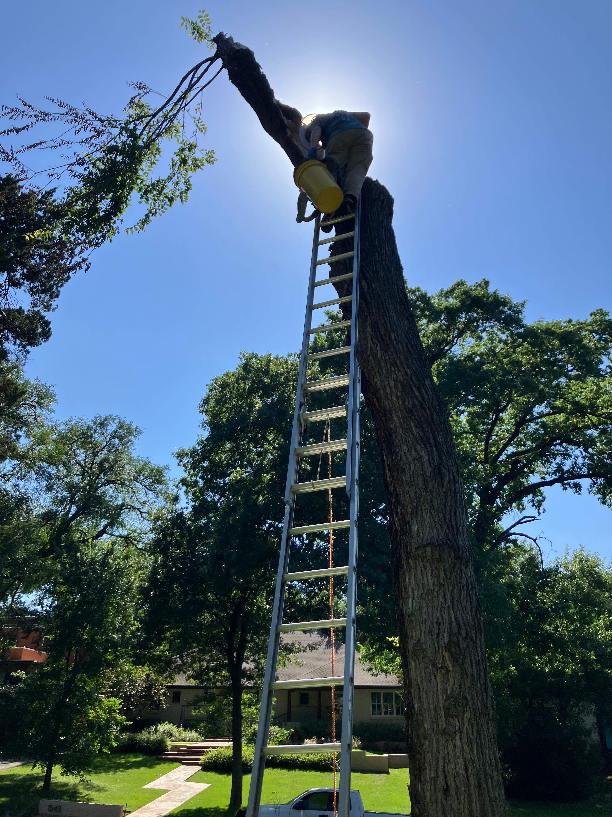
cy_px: 408
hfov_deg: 49.7
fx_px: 660
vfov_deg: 63.4
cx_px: 306
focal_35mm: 28
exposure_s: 1/2703
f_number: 1.8
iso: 32
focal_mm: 3.99
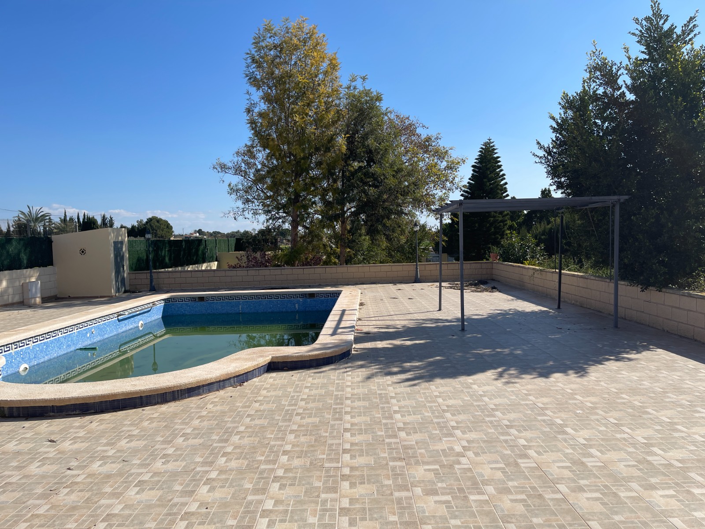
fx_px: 509
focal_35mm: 25
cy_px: 264
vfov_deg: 54.9
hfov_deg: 69.4
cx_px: 352
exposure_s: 1/4902
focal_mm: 5.1
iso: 32
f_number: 1.6
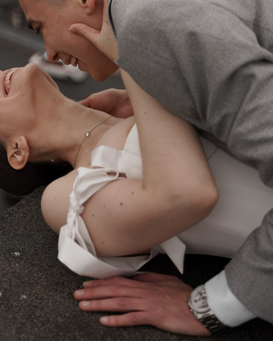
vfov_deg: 21.8
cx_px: 44
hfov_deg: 17.9
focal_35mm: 85
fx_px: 858
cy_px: 18
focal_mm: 44
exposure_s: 1/3200
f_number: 2.8
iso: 100
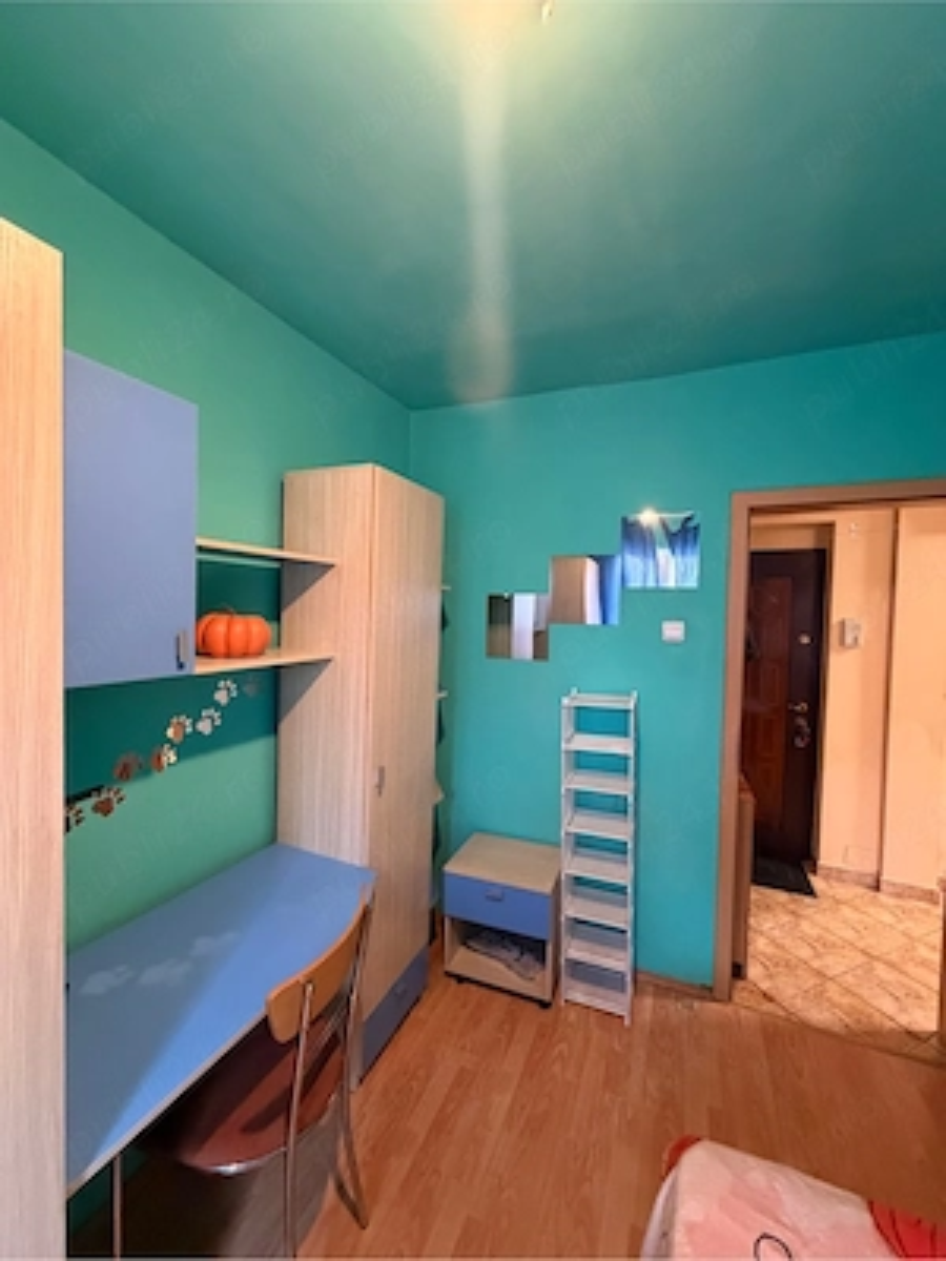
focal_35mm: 14
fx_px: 510
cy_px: 630
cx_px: 473
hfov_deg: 85.7
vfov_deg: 102.1
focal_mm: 2.22
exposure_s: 1/50
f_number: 2.2
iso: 640
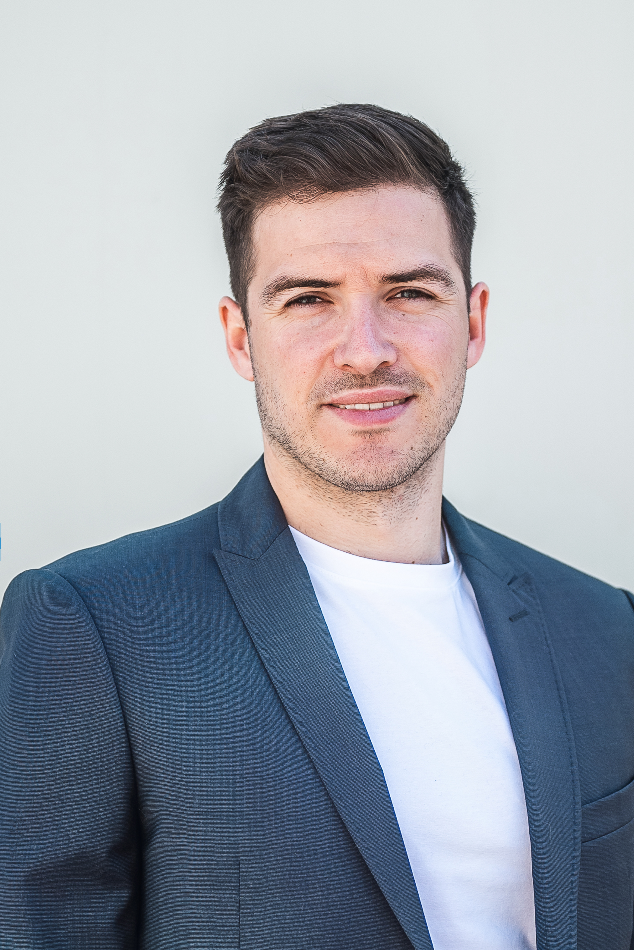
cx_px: 317
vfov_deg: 39.6
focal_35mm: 50
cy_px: 475
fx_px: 1321
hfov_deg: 27.0
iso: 100
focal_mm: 50
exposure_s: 1/1600
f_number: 1.8
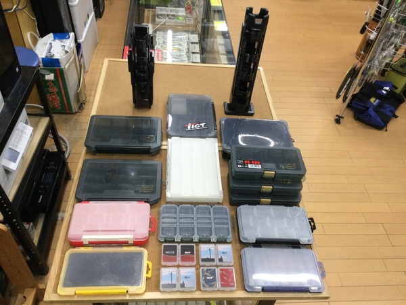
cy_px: 152
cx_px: 203
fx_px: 364
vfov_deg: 45.4
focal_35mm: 31
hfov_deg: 58.4
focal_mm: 3.3
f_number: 2.4
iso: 40
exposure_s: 1/30
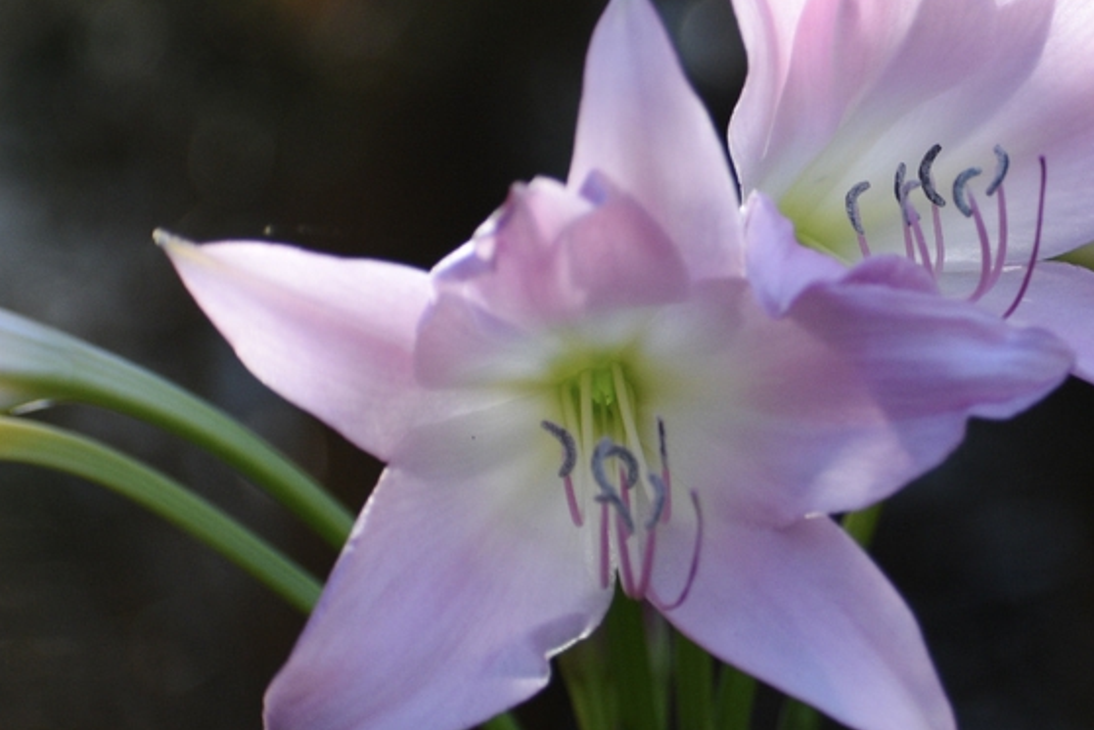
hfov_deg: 10.3
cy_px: 334
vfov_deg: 6.9
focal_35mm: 198
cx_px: 973
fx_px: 6018
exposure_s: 1/800
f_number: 5
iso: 500
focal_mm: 72
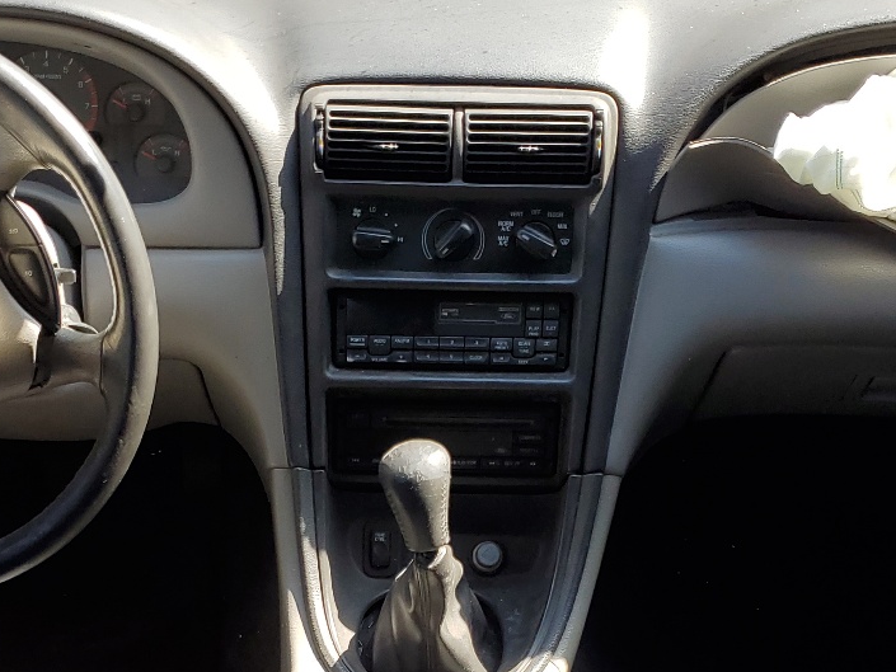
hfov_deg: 32.6
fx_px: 1527
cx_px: 388
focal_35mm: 59
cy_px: 671
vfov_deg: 23.8
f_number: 1.5
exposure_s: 1/357
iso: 50
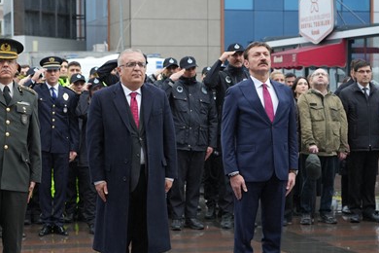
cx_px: 121
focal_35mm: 100
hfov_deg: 20.3
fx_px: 1053
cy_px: 137
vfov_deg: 13.7
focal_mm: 65
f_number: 4
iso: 800
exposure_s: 1/320
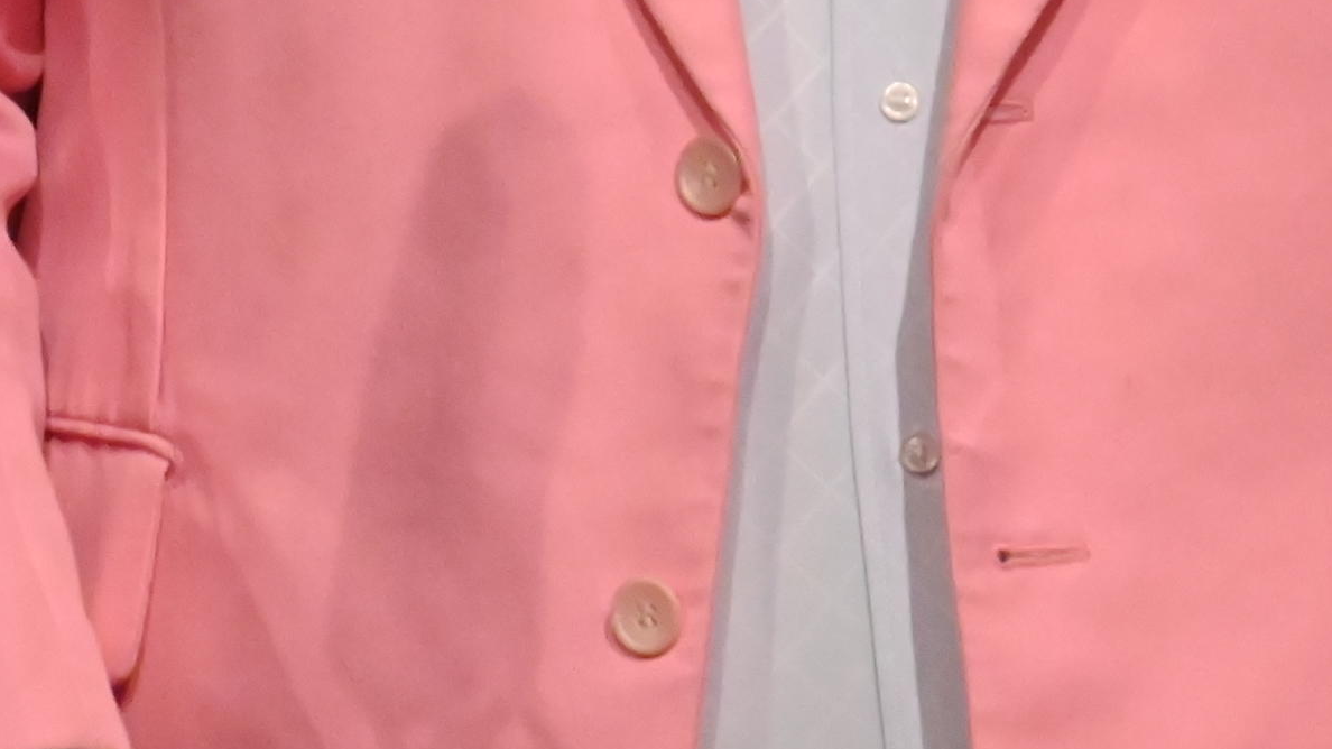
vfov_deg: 0.7
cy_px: -903
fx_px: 57848
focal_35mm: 1638
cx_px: -29
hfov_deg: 1.3
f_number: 7.1
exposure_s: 1/400
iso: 5000
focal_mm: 300
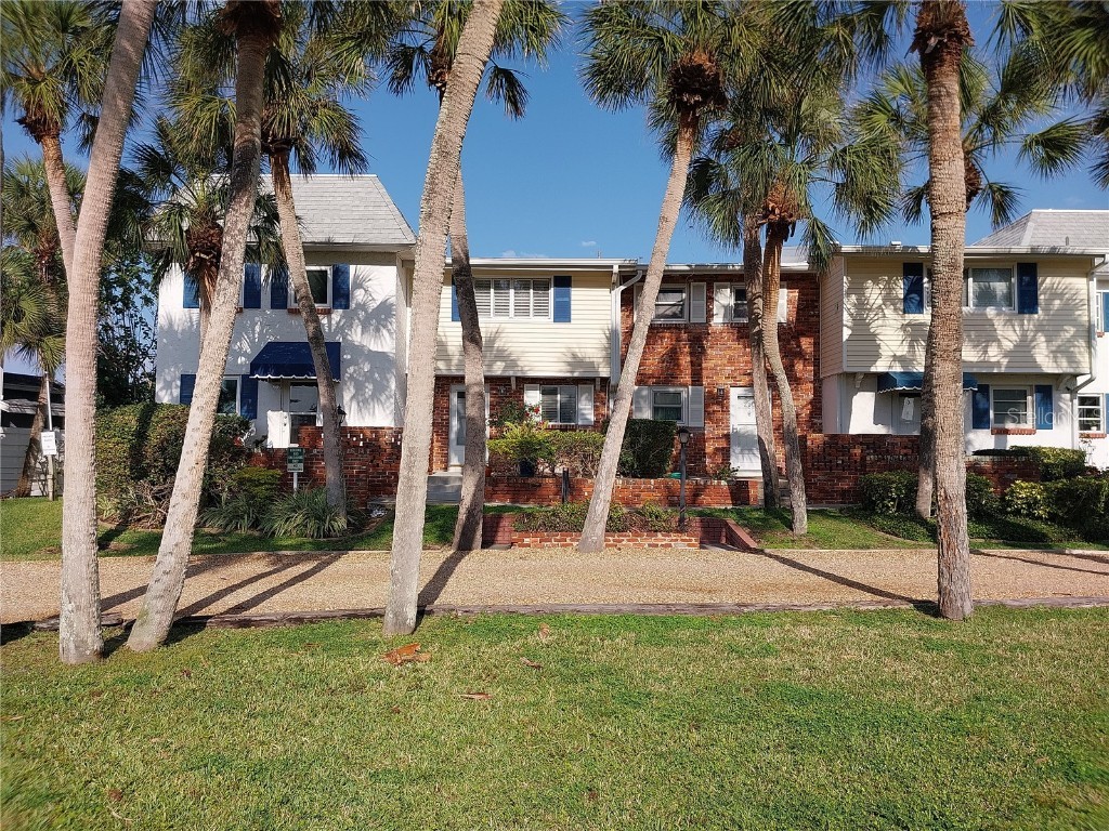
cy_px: 416
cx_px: 554
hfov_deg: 67.3
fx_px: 833
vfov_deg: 53.1
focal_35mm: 26
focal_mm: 4
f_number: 1.8
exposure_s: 1/1089
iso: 20
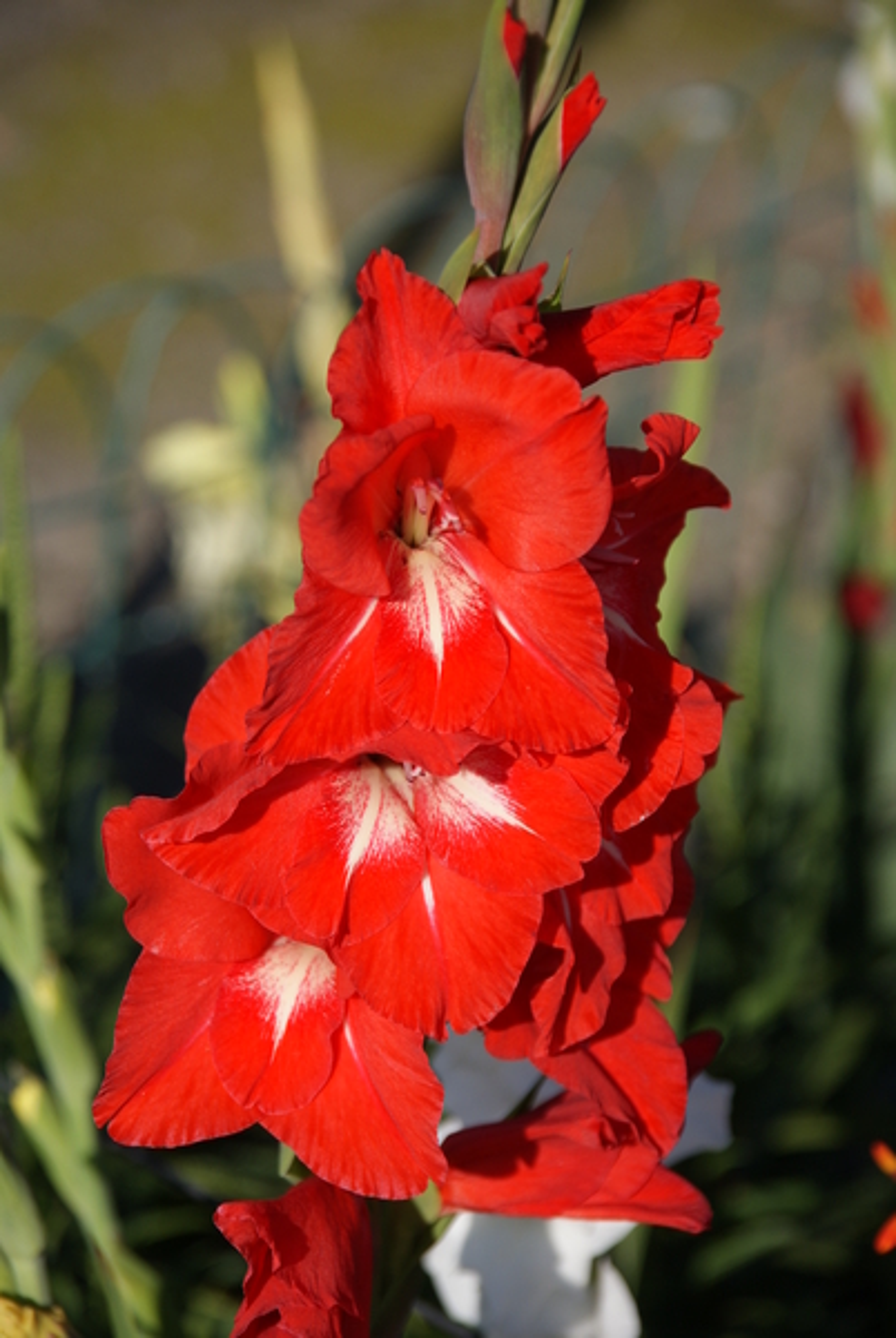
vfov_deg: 11.4
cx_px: 448
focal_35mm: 180
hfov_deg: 7.7
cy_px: 669
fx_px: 6696
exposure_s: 1/640
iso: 100
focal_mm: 120
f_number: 5.6
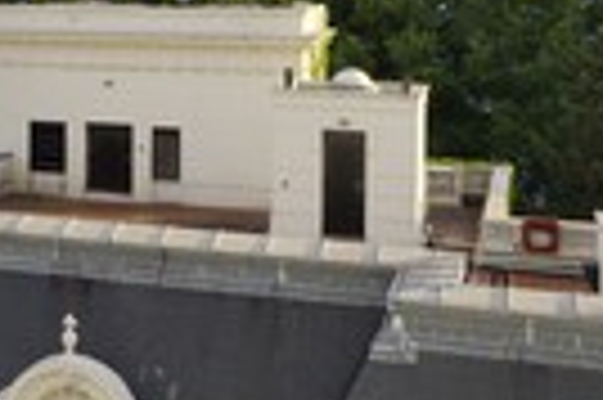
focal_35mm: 91
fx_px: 1522
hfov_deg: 19.3
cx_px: -328
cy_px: -13
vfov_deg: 14.7
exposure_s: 1/200
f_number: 14
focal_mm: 29
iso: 400
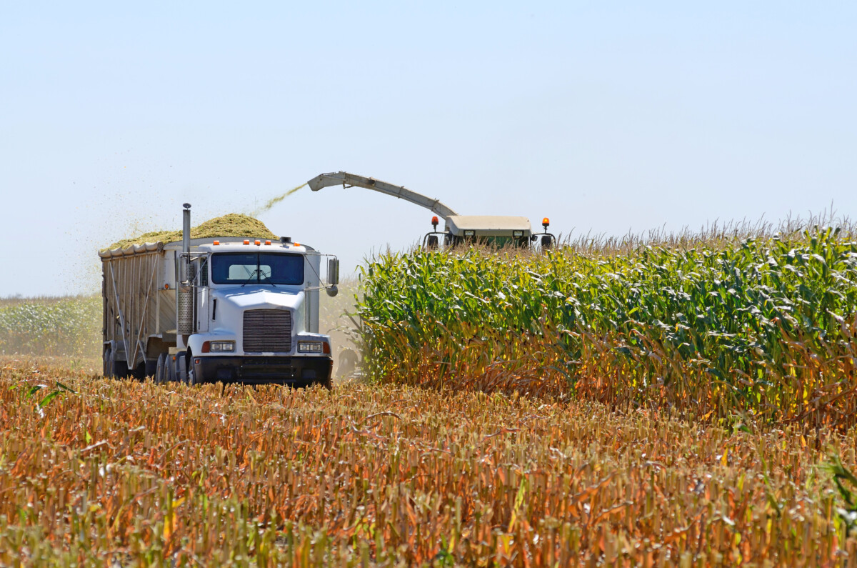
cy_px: 284
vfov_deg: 4.6
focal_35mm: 300
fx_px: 7127
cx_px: 428
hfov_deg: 6.9
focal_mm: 200
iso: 100
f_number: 7.1
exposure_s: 1/400
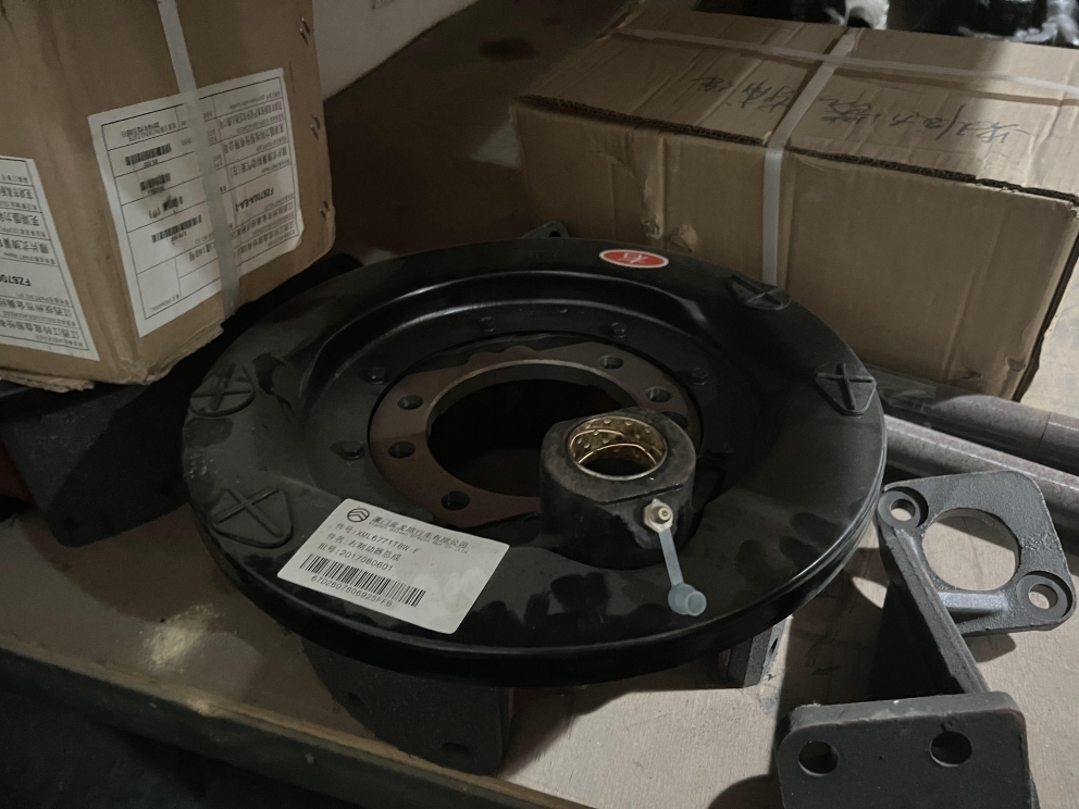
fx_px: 810
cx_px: 540
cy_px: 404
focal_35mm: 26
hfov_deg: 67.3
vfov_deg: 53.1
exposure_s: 1/25
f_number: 1.5
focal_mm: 5.7
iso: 1000
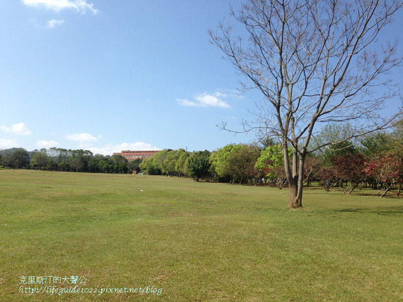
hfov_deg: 55.4
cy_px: 151
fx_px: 384
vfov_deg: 42.9
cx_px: 202
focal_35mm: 33
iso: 50
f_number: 2.4
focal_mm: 4.13
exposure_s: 1/1550
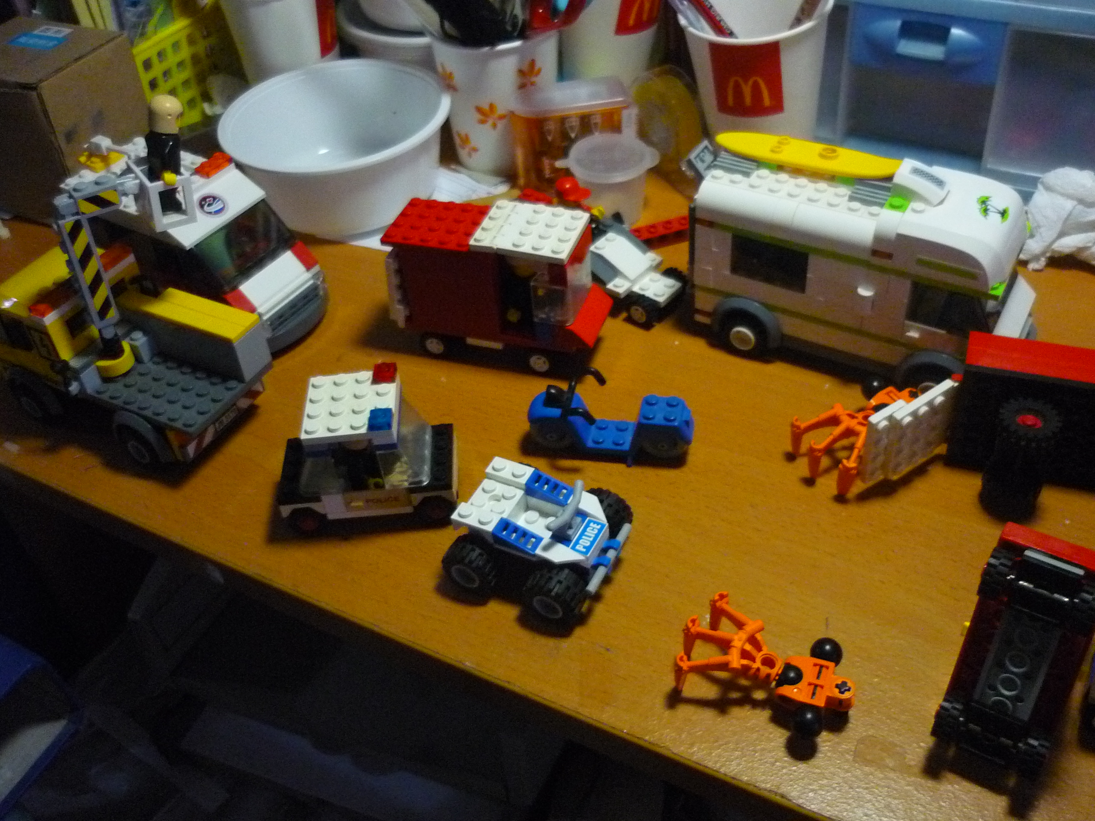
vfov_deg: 42.9
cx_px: 548
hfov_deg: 55.4
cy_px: 410
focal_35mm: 33
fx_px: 1044
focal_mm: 5.5
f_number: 2.8
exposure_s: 1/60
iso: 640
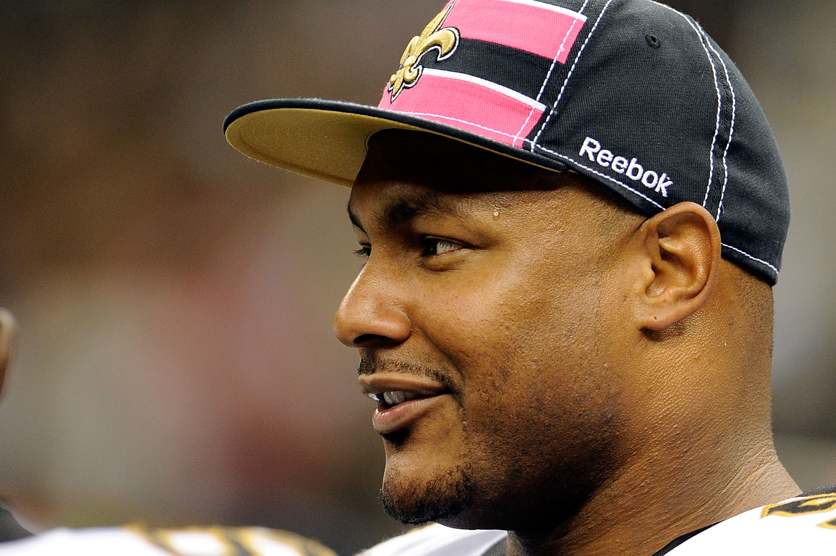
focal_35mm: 400
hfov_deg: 5.2
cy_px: 278
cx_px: 418
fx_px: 9282
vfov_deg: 3.4
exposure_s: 1/1250
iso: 1600
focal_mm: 400
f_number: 2.8
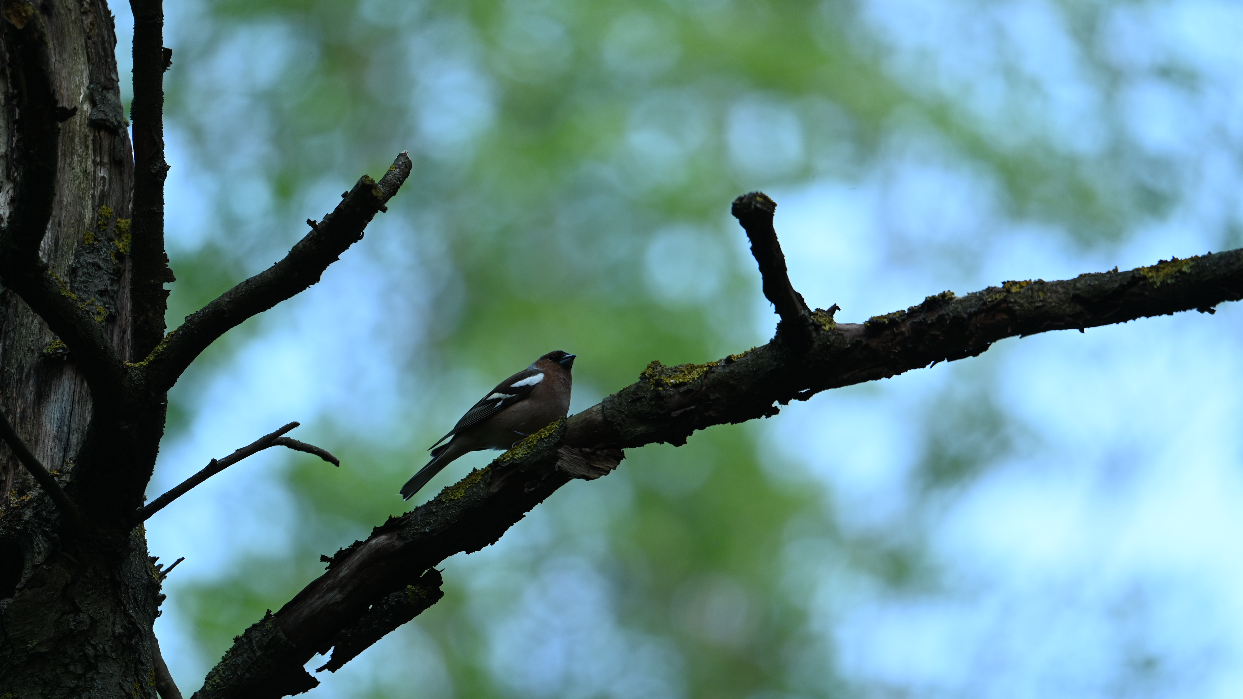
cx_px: 614
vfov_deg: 2.0
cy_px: 372
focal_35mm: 593
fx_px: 19546
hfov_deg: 3.6
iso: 220
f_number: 6.7
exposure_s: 1/100
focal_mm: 500
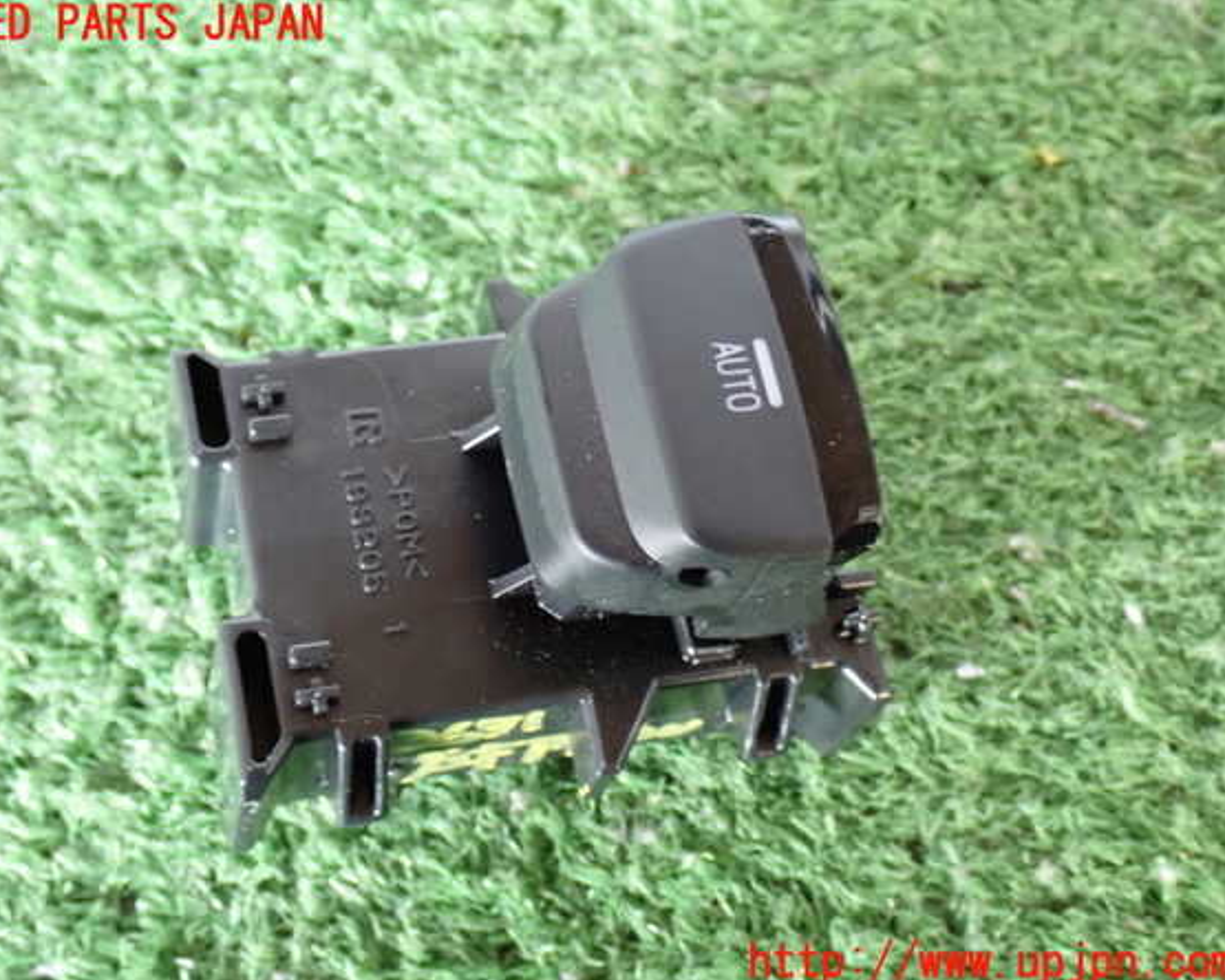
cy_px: 494
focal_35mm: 57
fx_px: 2067
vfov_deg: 26.7
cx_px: 585
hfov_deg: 33.0
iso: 800
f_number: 3.3
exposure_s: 1/25
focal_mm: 9.65
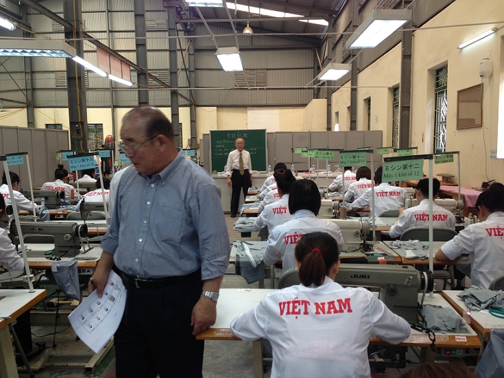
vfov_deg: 42.9
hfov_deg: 55.4
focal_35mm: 33
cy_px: 189
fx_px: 480
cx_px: 252
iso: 50
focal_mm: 4.13
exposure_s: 1/30
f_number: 2.4
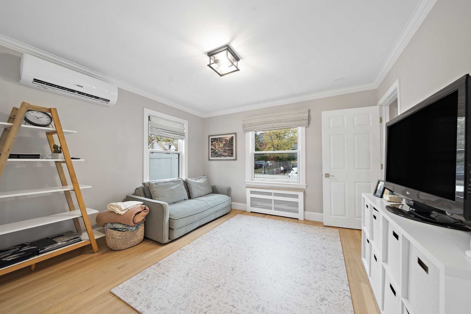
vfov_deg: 90.0
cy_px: 157
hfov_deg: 112.6
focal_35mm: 12
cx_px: 236
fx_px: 157
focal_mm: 12
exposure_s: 1/8
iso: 320
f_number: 8
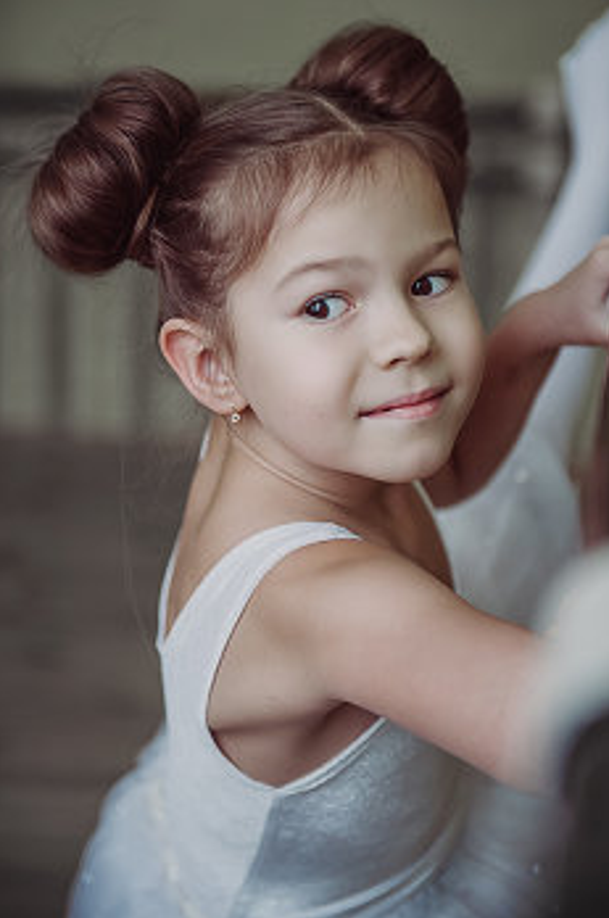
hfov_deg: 18.4
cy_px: 406
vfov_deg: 27.4
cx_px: 331
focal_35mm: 74
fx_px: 1883
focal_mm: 66
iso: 250
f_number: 2.8
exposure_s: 1/125
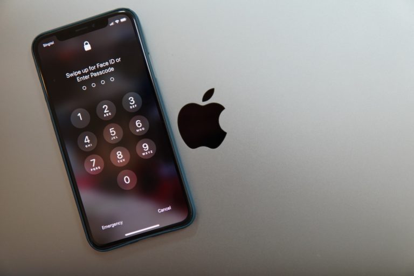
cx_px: 207
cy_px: 138
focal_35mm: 45
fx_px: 517
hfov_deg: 43.6
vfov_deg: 29.9
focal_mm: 30
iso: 400
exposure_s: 1/50
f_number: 1.4
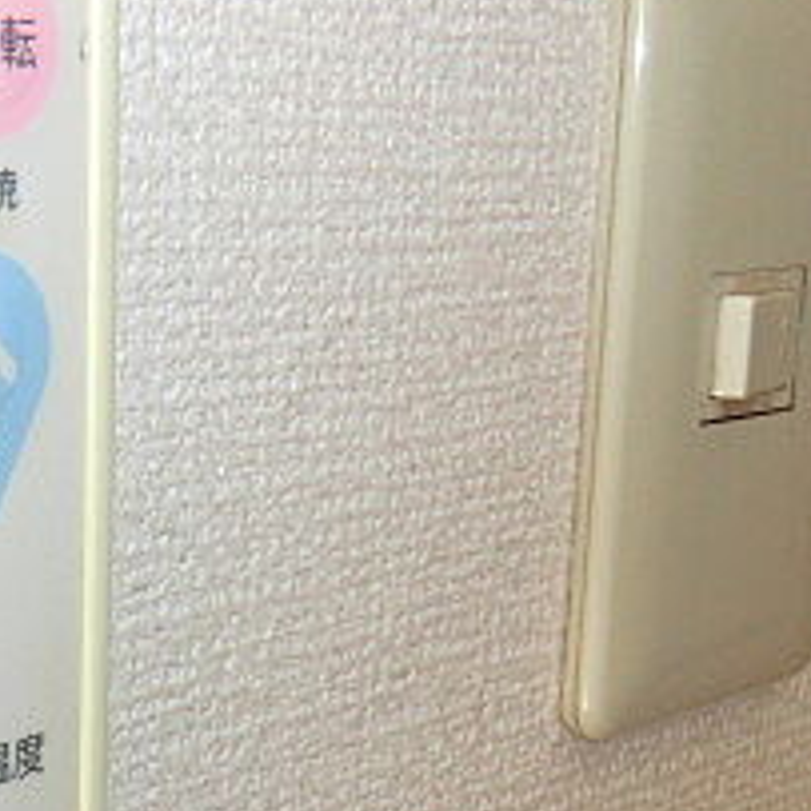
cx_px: -276
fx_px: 1776
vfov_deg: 25.6
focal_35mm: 67
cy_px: 547
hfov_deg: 22.6
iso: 200
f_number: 3.2
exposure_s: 1/60
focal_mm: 4.3
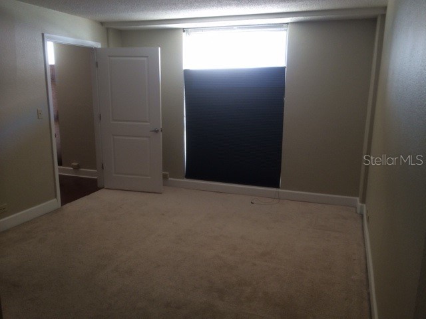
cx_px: 213
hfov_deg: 60.0
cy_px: 160
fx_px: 369
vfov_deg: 46.8
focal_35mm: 30
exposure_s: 1/30
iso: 100
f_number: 2.2
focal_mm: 4.12
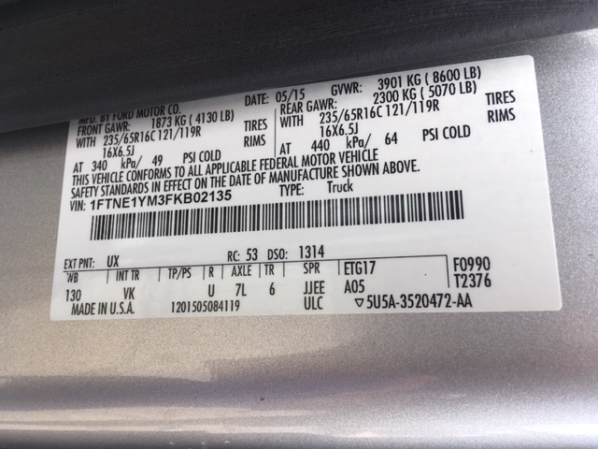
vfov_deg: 48.2
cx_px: 299
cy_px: 224
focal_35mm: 29
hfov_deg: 61.7
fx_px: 501
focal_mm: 4.15
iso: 25
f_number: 2.2
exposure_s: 1/252
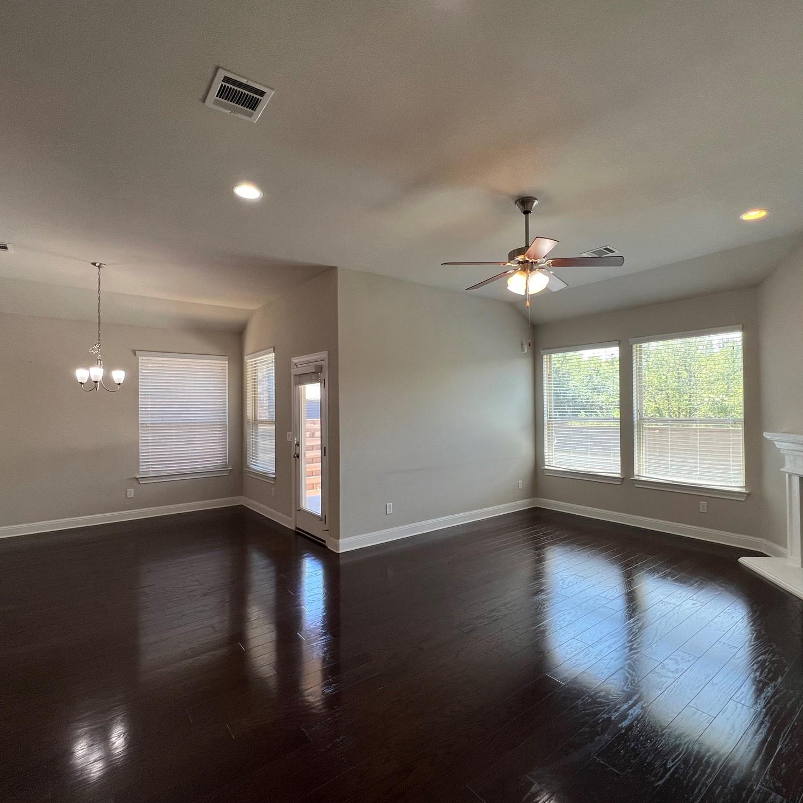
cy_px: 400
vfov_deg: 87.4
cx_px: 432
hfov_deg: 87.3
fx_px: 420
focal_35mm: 16
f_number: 1.8
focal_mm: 1.57
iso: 80
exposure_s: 1/120
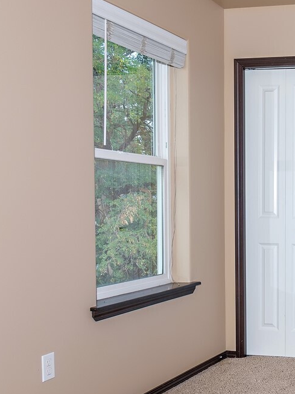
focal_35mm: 55
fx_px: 625
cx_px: 397
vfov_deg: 34.9
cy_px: 223
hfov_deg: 23.1
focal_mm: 22
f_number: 7.1
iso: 200
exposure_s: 1/160
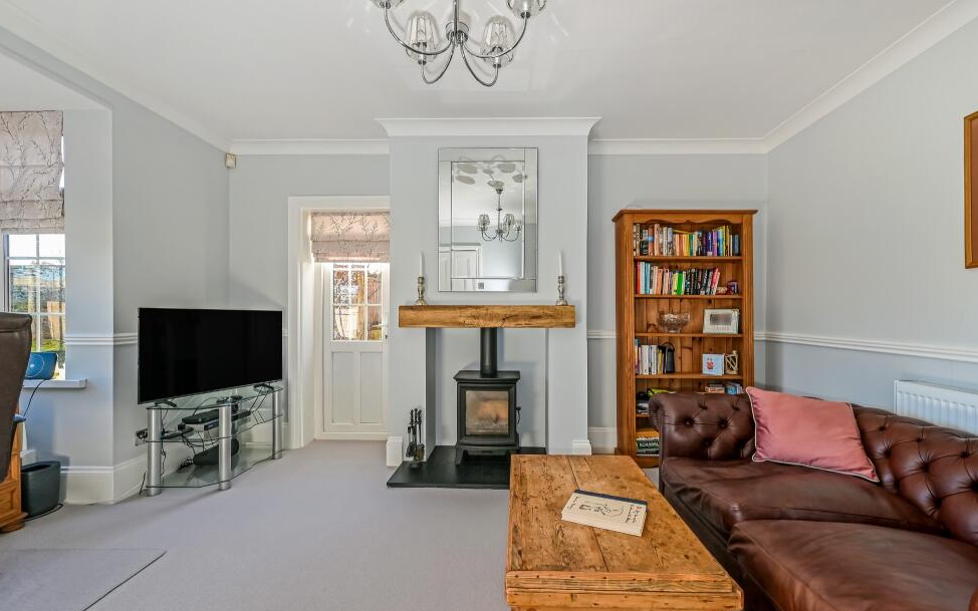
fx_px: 400
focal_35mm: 15
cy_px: 326
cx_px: 491
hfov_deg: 101.5
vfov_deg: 74.7
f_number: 10
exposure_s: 1/10
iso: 400
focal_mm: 14
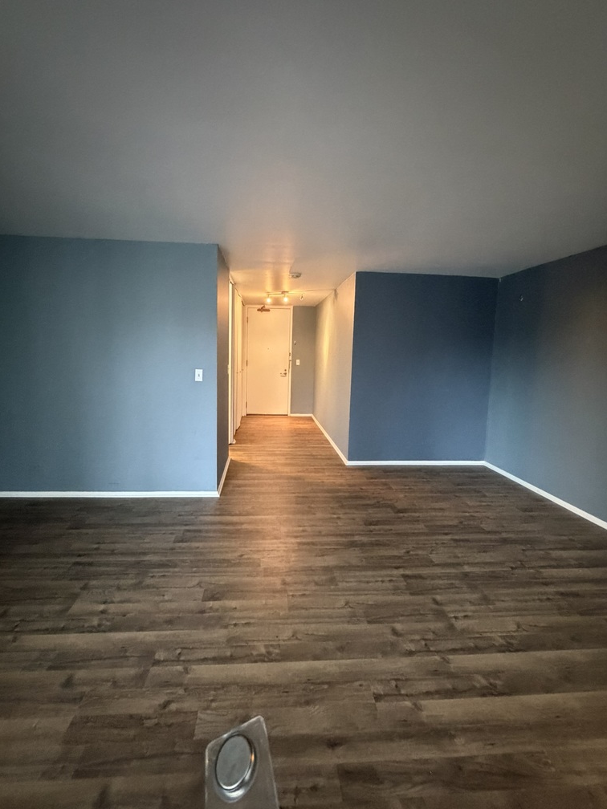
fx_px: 351
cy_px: 388
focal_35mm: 15
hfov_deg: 81.7
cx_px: 285
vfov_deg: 98.1
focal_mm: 2.22
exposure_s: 1/40
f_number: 2.2
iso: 1250
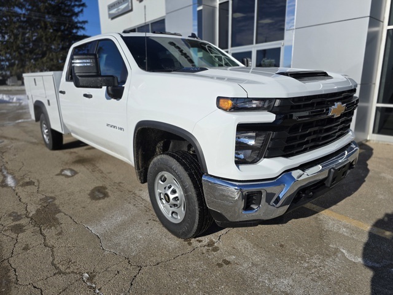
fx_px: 261
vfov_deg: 58.9
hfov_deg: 73.9
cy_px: 148
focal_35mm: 23
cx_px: 196
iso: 12
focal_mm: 6.3
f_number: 1.7
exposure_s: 1/1714
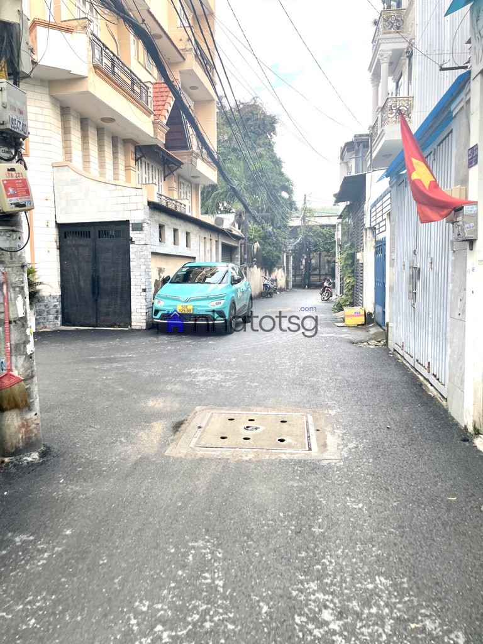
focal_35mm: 26
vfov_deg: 67.3
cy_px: 322
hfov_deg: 53.1
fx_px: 484
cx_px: 242
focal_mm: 4.2
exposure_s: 1/195
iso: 32
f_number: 1.6
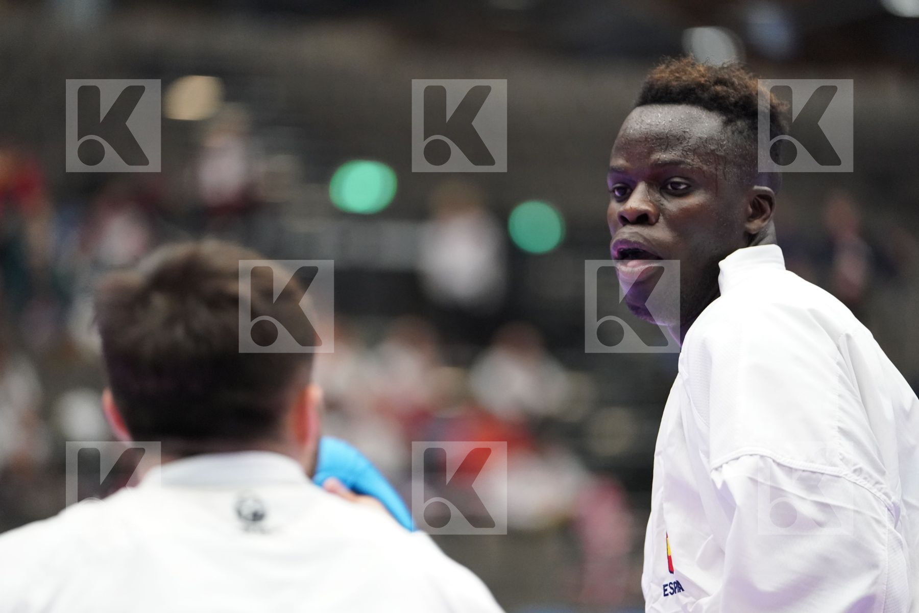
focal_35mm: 182
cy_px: 306
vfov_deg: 7.5
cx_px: 460
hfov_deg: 11.3
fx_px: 4646
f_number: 2.8
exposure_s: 1/1000
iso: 6400
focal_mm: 182
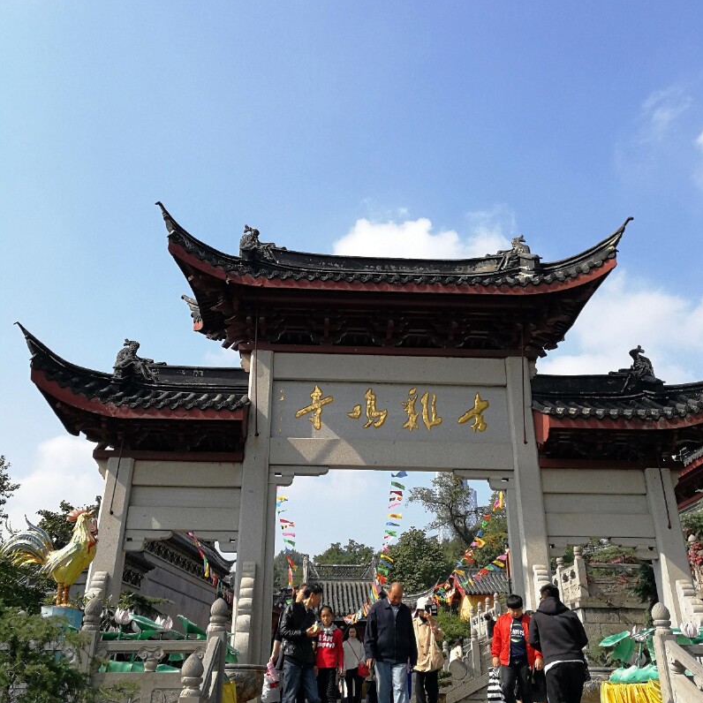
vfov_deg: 51.1
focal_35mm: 32
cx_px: 352
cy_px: 349
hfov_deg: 51.1
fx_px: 735
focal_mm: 3.95
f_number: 2.2
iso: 50
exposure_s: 1/963
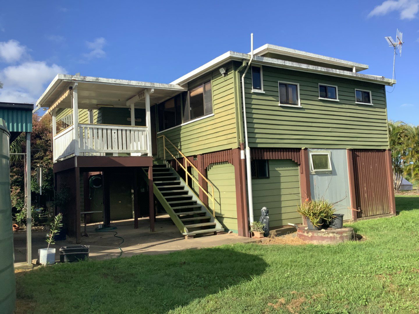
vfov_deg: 45.4
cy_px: 157
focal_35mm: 31
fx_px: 375
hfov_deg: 58.4
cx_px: 210
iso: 25
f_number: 2.4
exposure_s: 1/936
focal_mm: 3.3
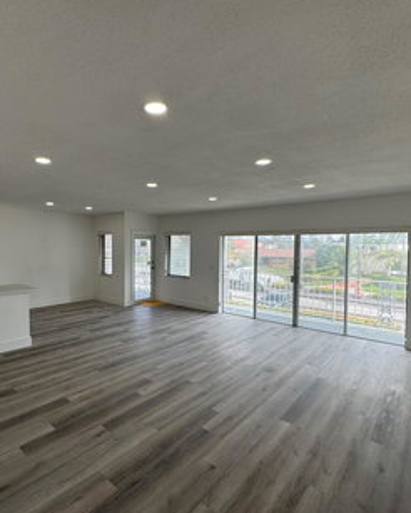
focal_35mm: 19
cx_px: 170
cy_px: 256
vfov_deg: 83.2
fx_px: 289
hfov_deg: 70.3
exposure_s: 1/199
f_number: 2.2
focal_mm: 2.22
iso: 40
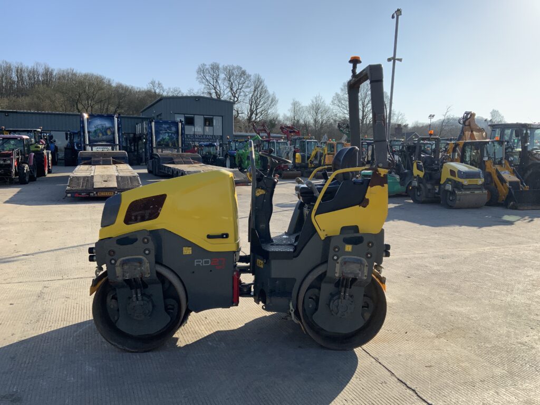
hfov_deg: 61.7
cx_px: 270
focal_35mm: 29
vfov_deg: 48.2
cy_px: 202
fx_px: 452
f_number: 1.8
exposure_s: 1/1786
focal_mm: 3
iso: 16
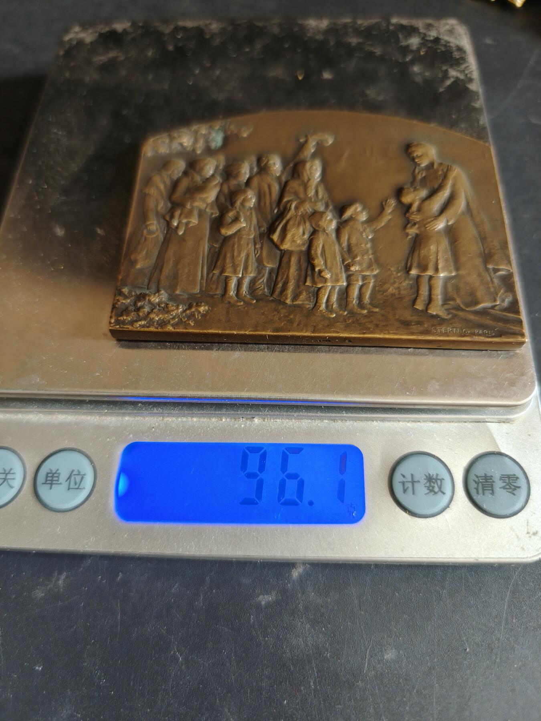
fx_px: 479
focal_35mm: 23
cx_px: 270
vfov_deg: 73.9
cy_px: 360
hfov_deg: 58.9
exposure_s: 1/100
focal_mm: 6.06
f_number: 1.6
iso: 500
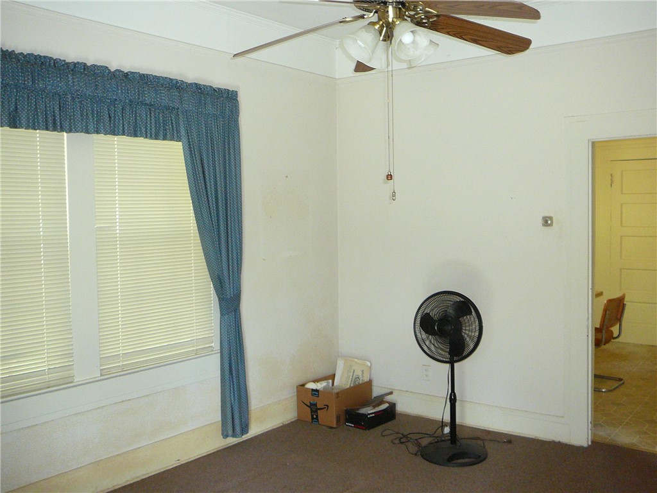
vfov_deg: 40.7
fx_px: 664
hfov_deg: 52.6
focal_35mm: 35
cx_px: 328
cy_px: 246
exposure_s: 1/30
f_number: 2.8
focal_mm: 5.2
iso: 250
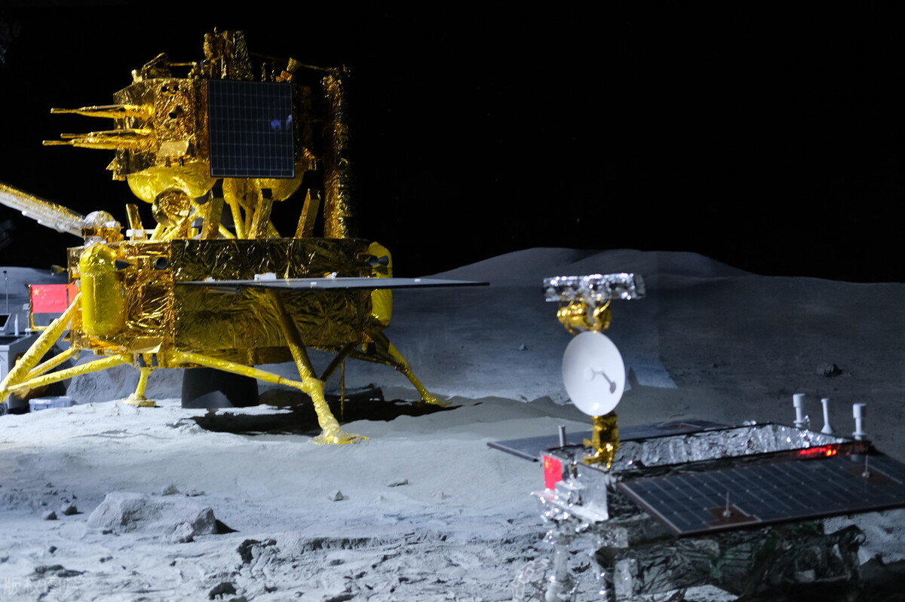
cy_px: 301
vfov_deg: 25.5
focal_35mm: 53
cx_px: 452
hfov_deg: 37.5
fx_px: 1332
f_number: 2
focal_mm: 35
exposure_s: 1/75
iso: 2500
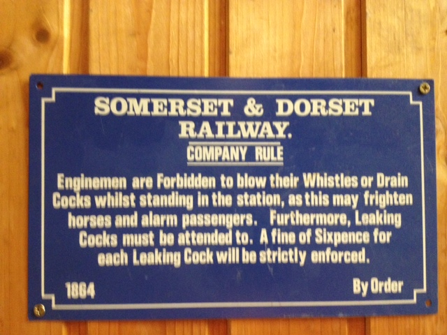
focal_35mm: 35
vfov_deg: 40.7
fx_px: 452
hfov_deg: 52.6
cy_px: 168
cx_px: 224
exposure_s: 1/15
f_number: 2.4
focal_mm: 4.28
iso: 400
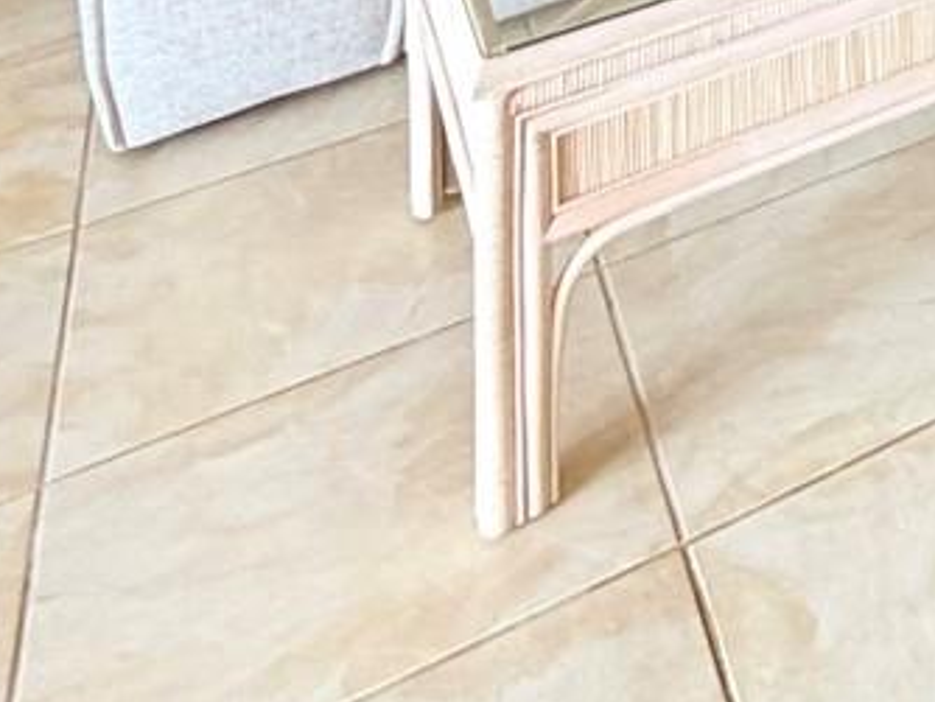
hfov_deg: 21.2
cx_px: 1612
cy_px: -903
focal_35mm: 67
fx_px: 1811
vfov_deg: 15.0
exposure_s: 1/120
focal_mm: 2.22
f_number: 2.2
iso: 125
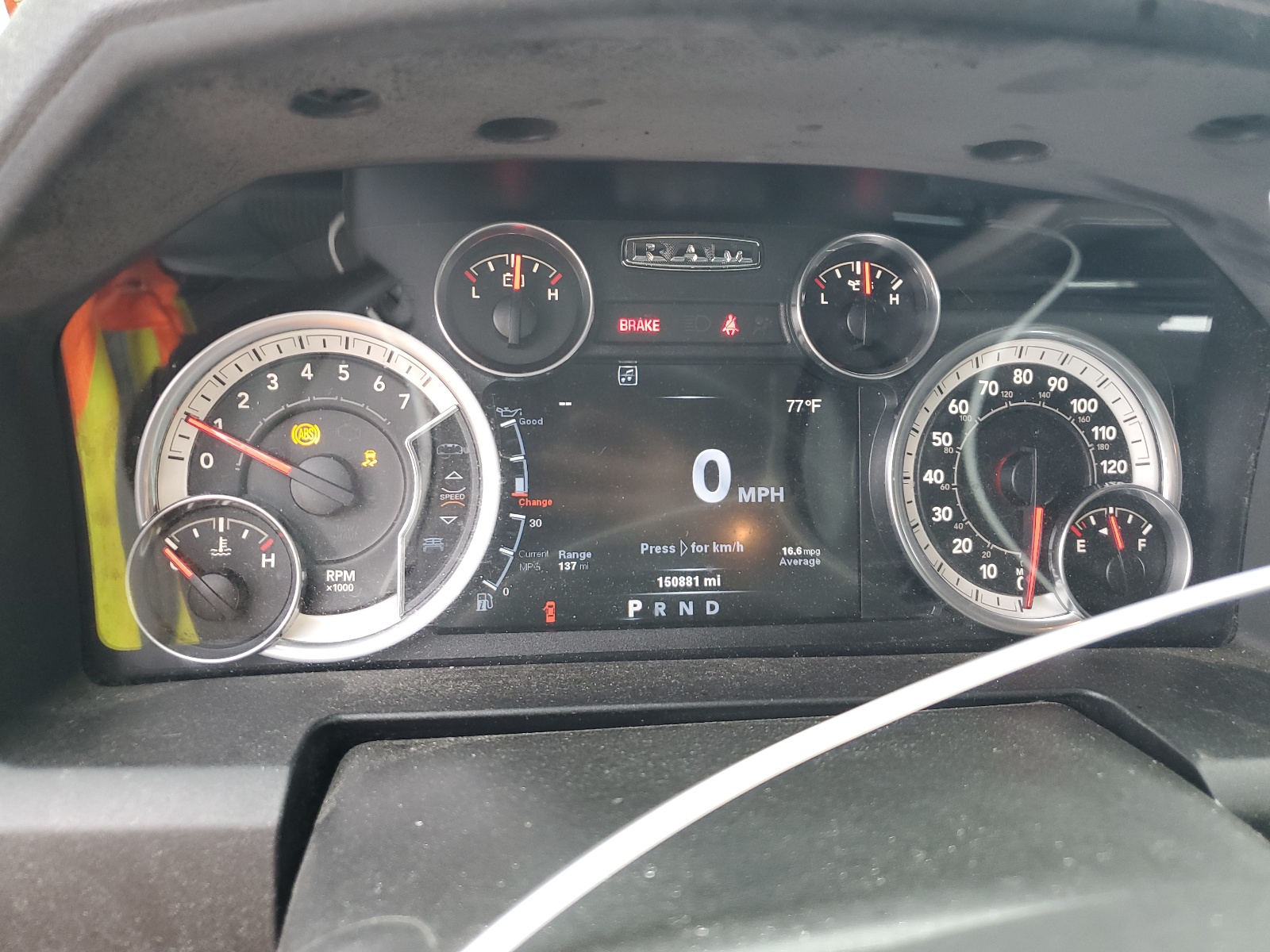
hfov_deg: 67.3
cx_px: 635
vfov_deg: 53.1
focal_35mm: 26
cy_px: 476
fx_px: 954
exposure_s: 1/60.2
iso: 66
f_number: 1.5
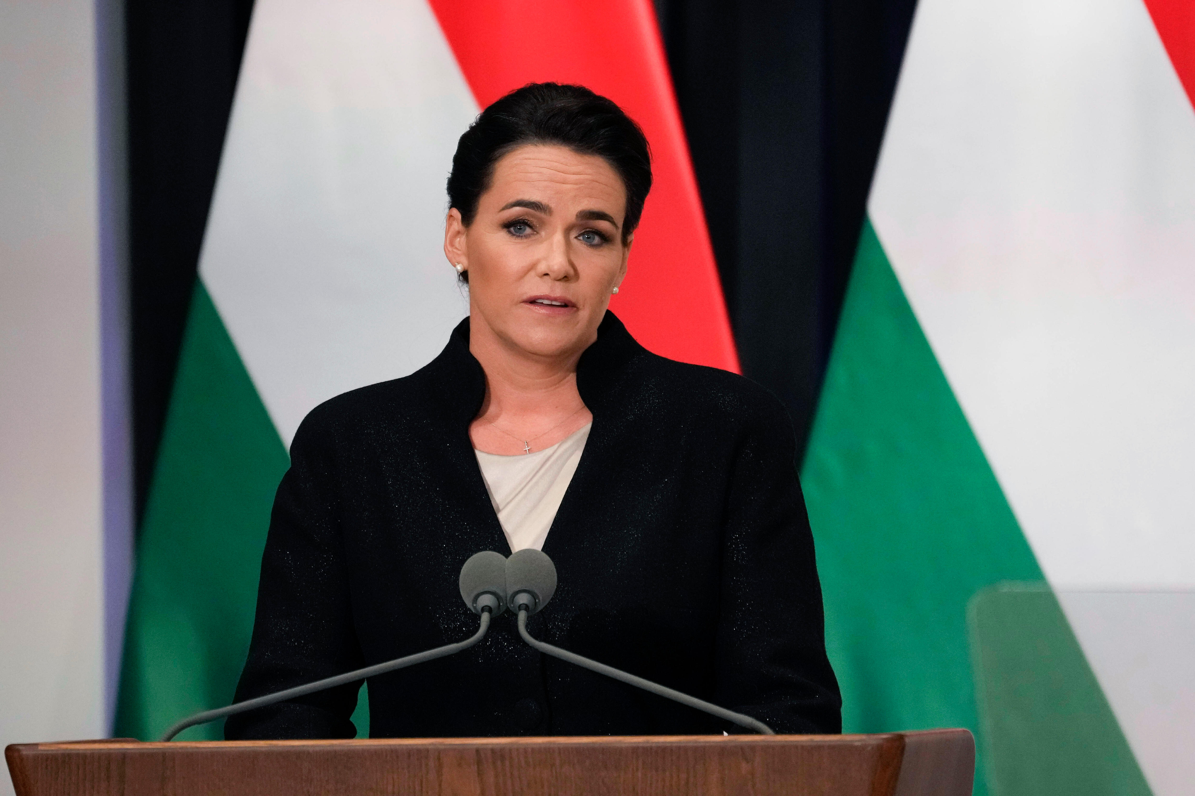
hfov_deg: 3.4
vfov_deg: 2.3
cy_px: 398
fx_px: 19914
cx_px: 598
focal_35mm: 600
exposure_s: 1/400
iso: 3200
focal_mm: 400
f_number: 5.6
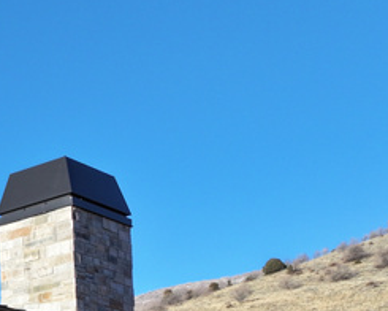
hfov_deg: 16.4
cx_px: -315
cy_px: 486
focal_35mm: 98
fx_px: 1125
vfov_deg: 14.5
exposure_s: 1/800
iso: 100
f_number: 2.8
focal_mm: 12.29
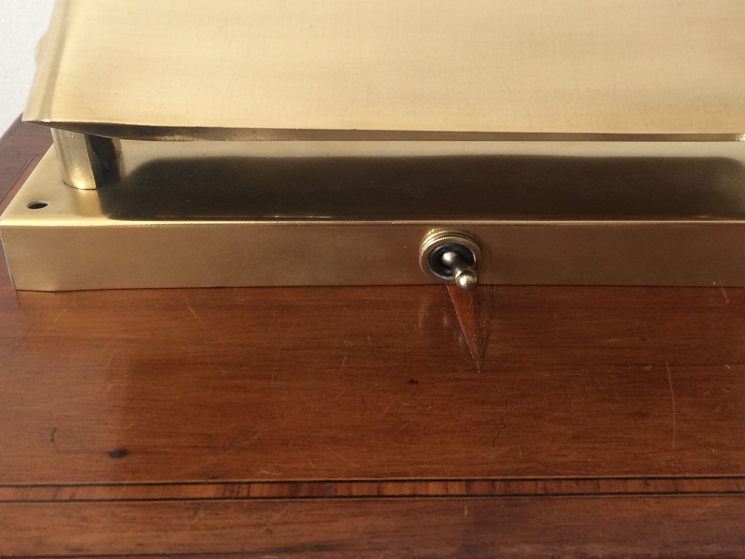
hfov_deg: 43.5
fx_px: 925
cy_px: 237
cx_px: 463
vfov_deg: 33.5
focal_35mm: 43
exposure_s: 1/33
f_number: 2.2
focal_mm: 4.15
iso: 64
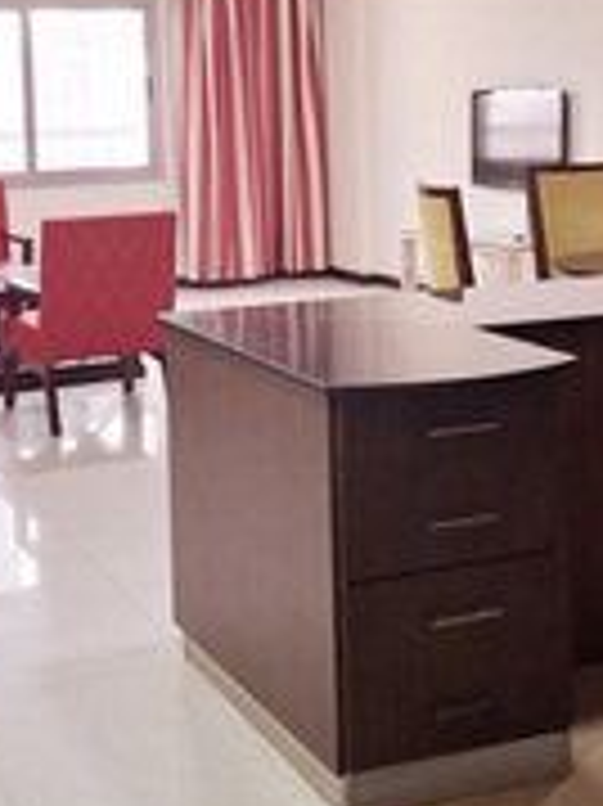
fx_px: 1488
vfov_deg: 29.6
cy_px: 169
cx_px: 272
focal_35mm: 64
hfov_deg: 22.9
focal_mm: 4.69
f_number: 1.8
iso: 200
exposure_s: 1/120
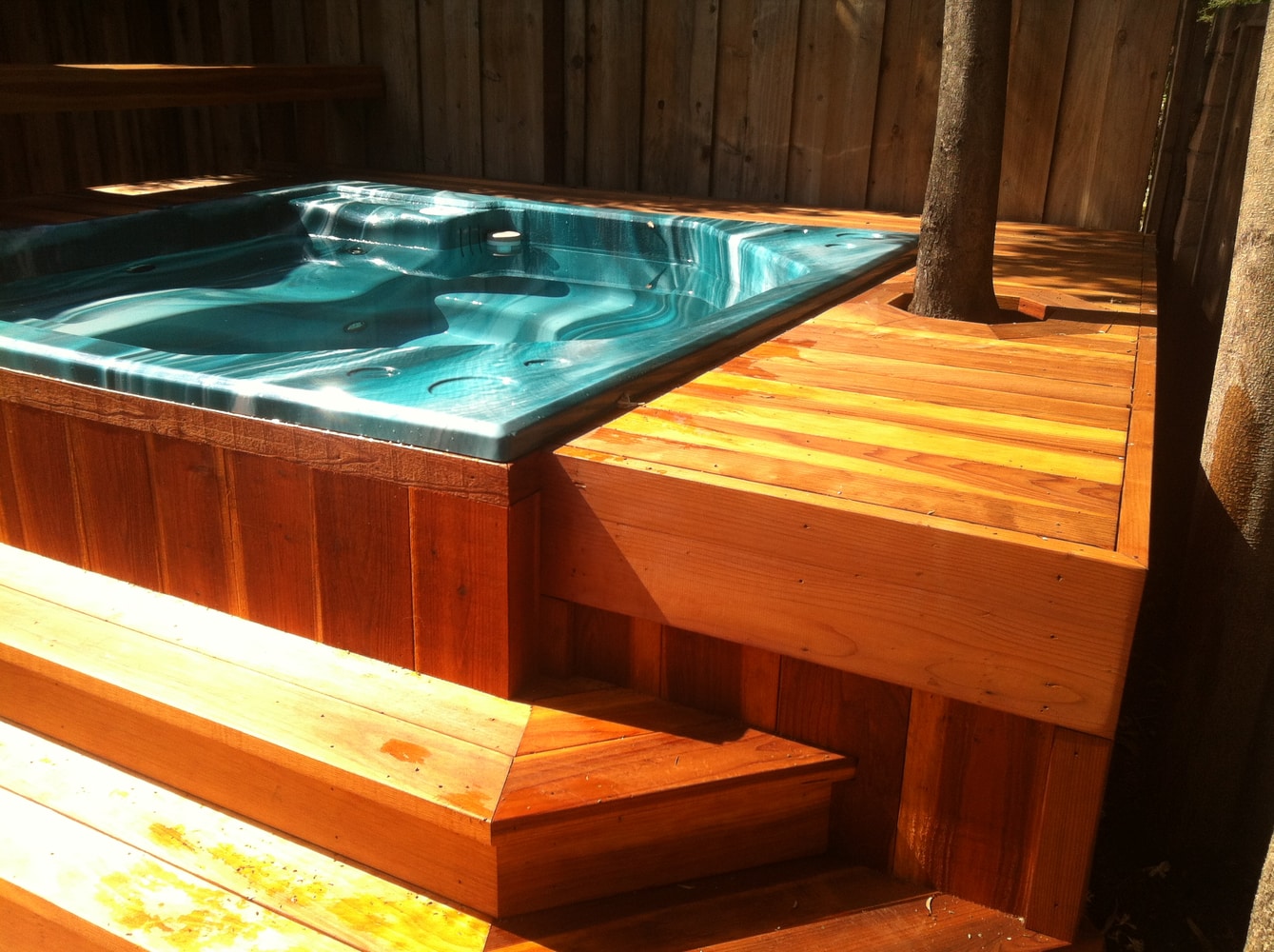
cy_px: 476
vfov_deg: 40.6
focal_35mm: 35
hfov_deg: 52.7
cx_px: 637
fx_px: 1286
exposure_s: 1/736
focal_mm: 3.85
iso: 80
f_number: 2.8
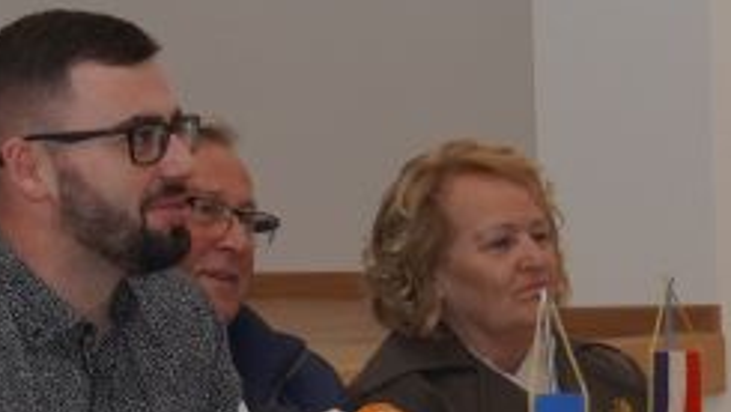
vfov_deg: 4.5
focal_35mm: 268
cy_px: 633
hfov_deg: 7.9
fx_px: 5195
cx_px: -219
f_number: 4
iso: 250
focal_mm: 28.1
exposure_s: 1/200
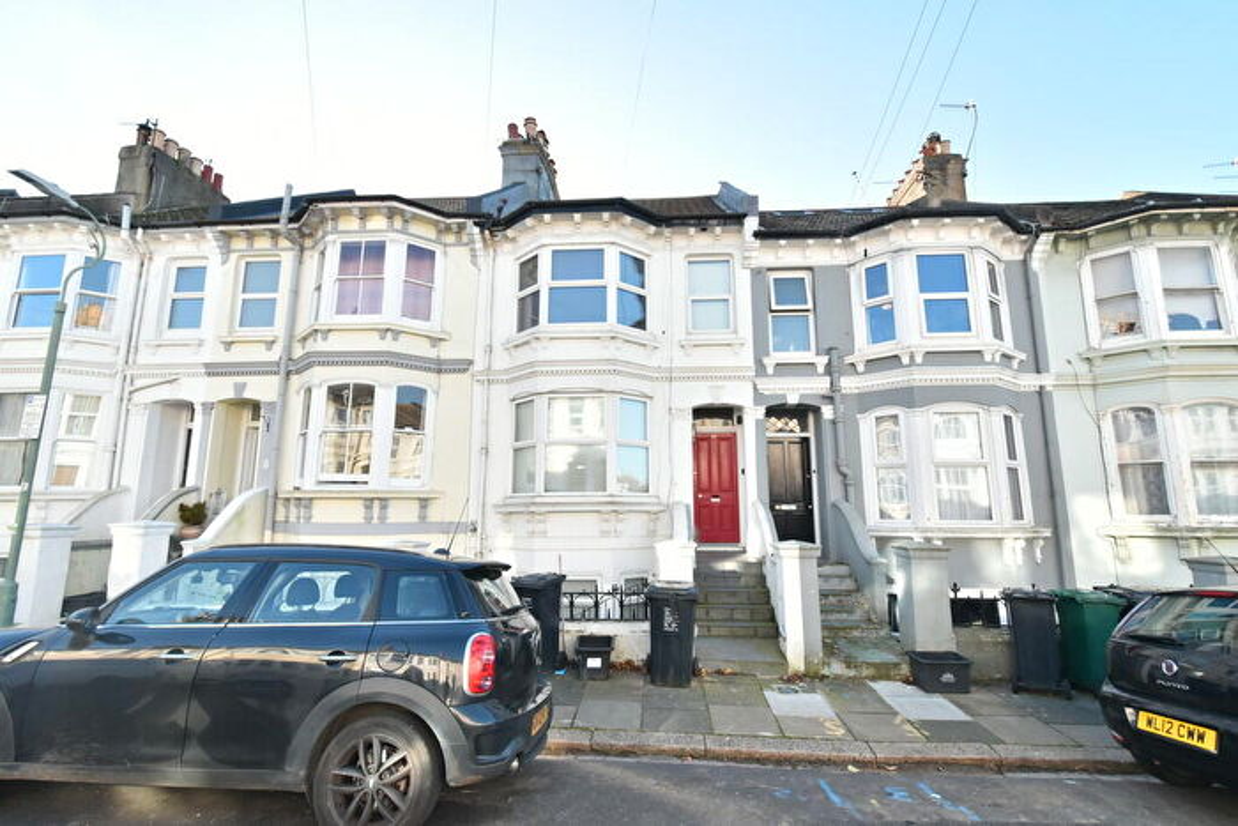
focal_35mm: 15
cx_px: 619
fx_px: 516
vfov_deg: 77.4
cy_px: 413
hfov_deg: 100.4
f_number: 7.1
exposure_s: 1/200
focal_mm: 10
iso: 500
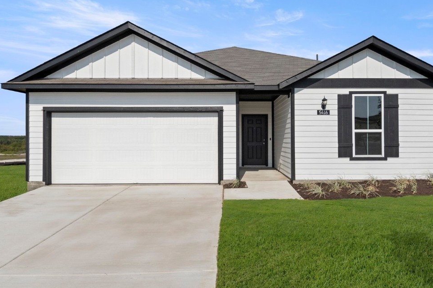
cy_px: 131
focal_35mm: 43
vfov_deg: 31.1
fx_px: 517
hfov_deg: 45.4
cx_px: 227
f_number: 8
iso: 400
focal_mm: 24
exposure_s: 1/4000
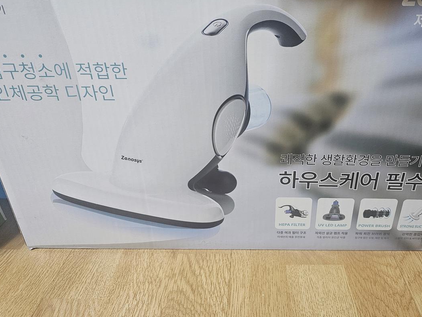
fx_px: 341
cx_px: 247
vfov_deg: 49.6
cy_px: 137
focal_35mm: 28
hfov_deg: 63.0
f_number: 1.7
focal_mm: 6.3
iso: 500
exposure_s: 1/120
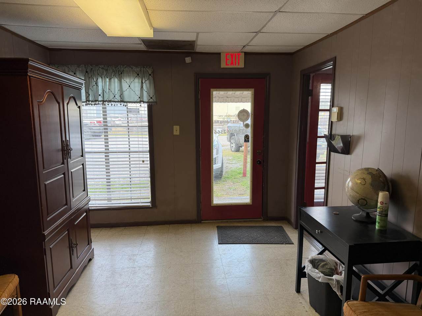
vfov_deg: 56.8
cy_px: 158
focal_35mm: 24
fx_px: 293
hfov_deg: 71.6
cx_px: 211
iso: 80
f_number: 1.78
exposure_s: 1/126
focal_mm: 6.76
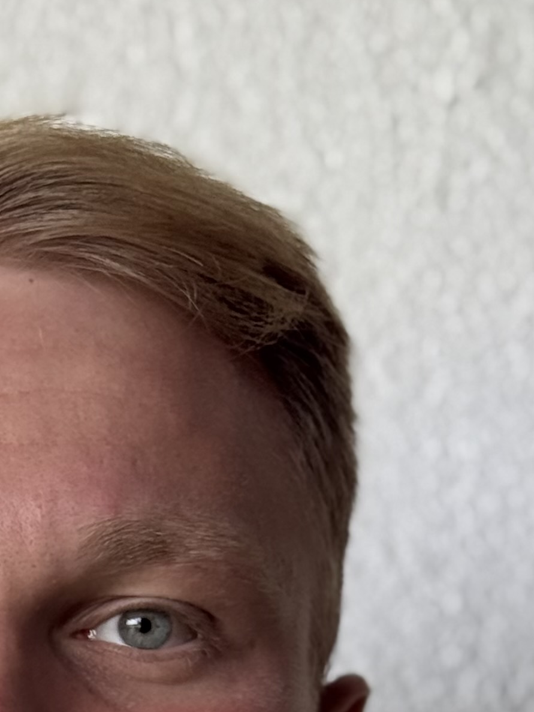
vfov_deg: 11.6
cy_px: 1078
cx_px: 5
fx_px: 3351
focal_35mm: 163
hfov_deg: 9.1
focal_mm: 6.76
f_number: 1.78
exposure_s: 1/140
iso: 50
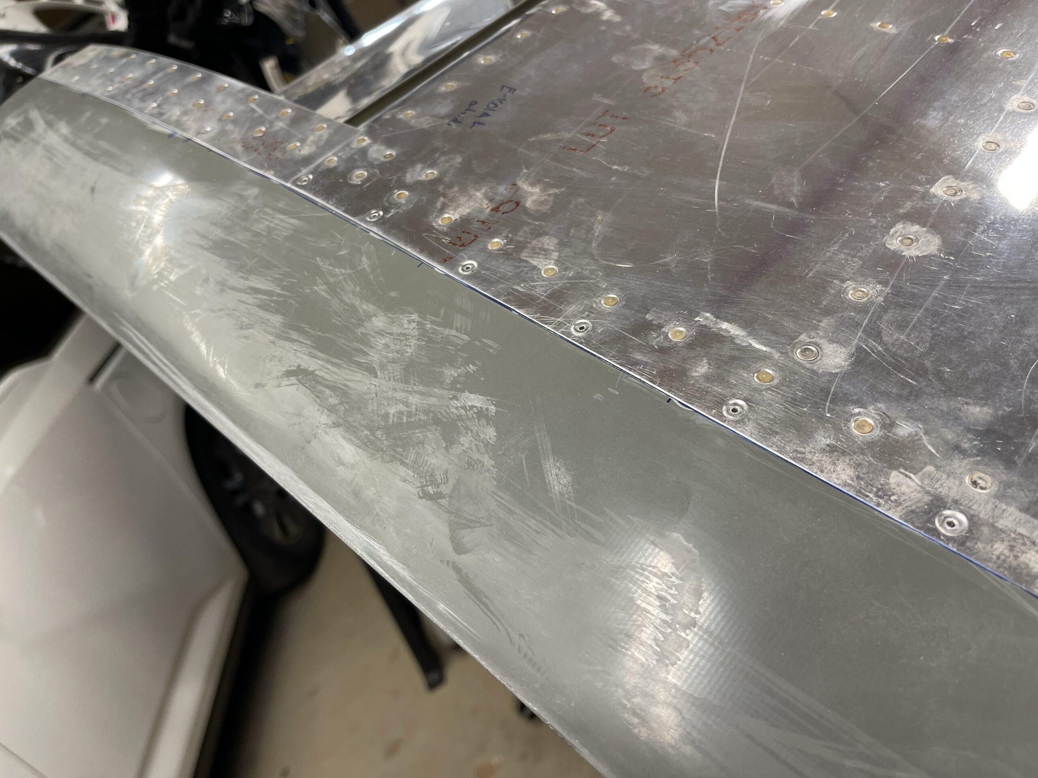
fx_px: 780
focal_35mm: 26
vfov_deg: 53.1
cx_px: 519
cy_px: 389
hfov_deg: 67.3
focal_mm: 5.1
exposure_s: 1/120
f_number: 1.6
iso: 125
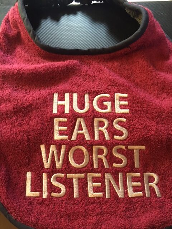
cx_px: 86
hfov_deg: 48.2
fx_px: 192
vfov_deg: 61.7
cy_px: 114
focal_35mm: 29
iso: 100
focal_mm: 4.15
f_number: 2.2
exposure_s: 1/10
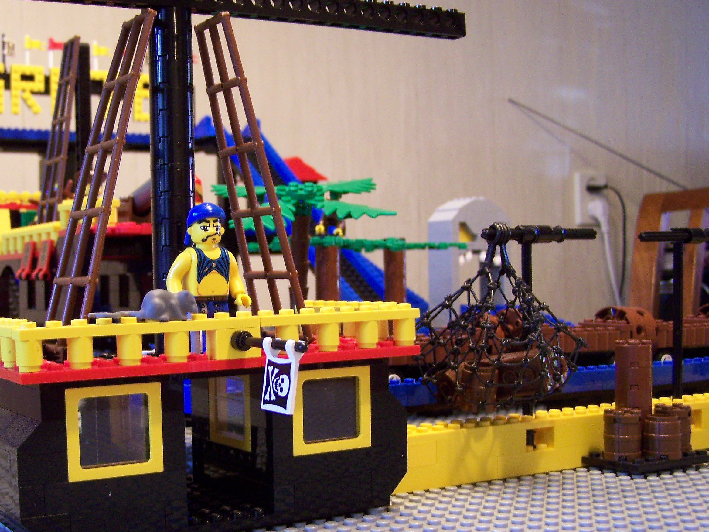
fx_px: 1024
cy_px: 312
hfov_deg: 37.8
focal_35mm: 50
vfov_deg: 29.1
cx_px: 246
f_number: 2.8
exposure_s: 1/8
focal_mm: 6.3
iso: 160
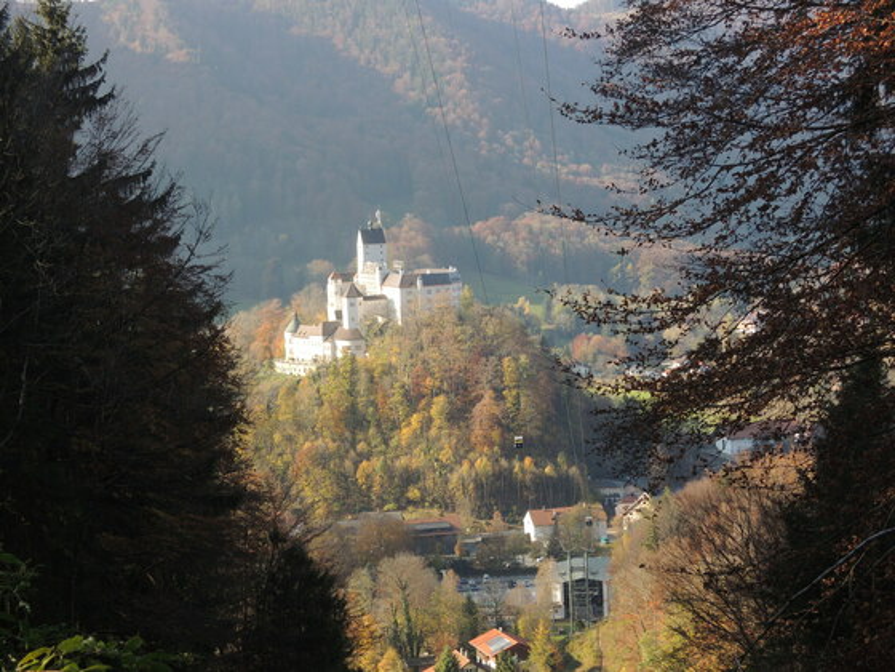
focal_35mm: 85
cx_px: 448
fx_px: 2198
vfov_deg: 17.4
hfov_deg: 23.0
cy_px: 336
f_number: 5
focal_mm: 15.2
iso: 100
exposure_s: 1/125
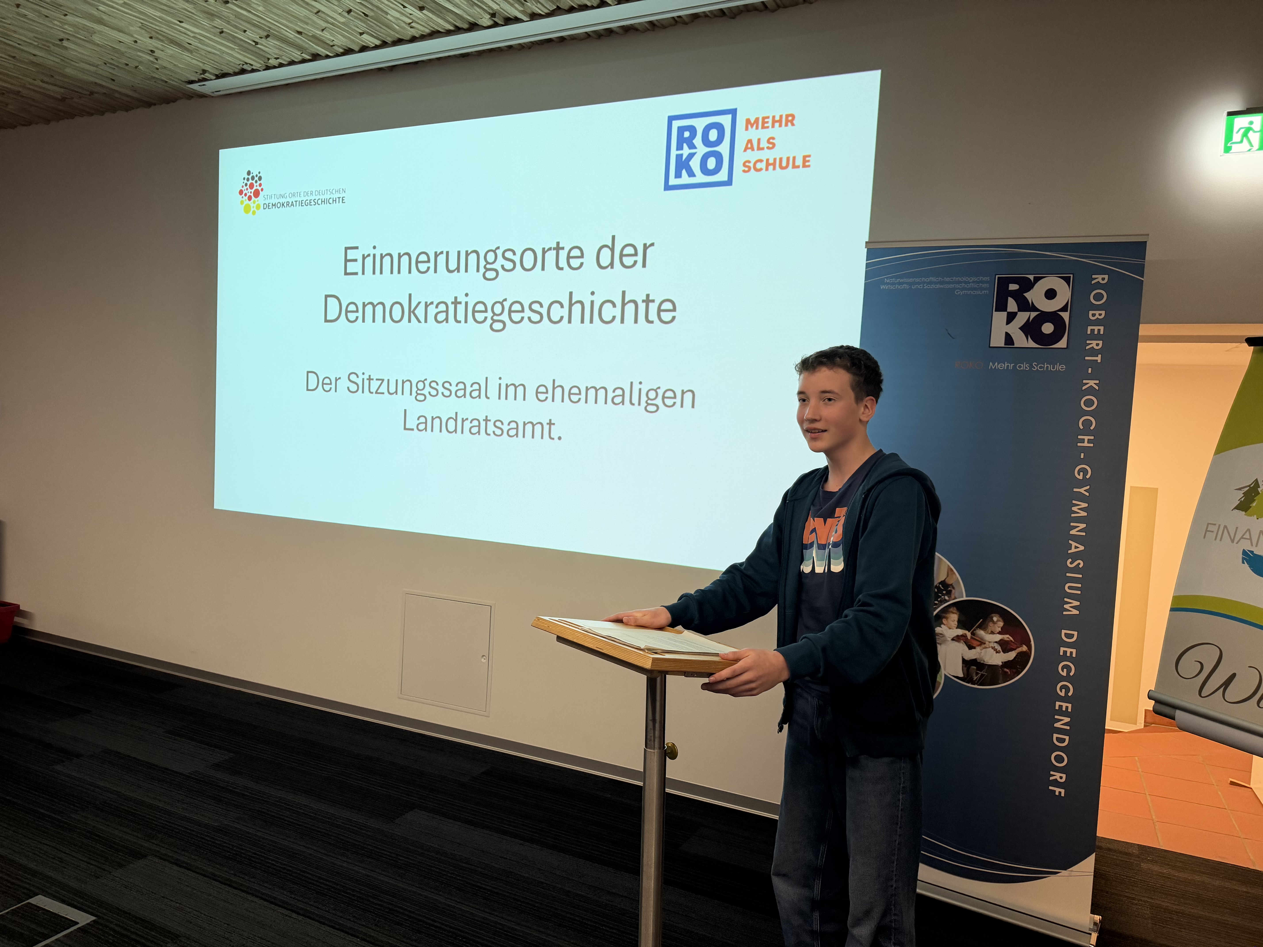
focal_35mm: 24
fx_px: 876
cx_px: 632
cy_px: 474
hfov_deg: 71.6
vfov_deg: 56.8
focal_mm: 6.76
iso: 160
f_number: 1.78
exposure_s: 1/120
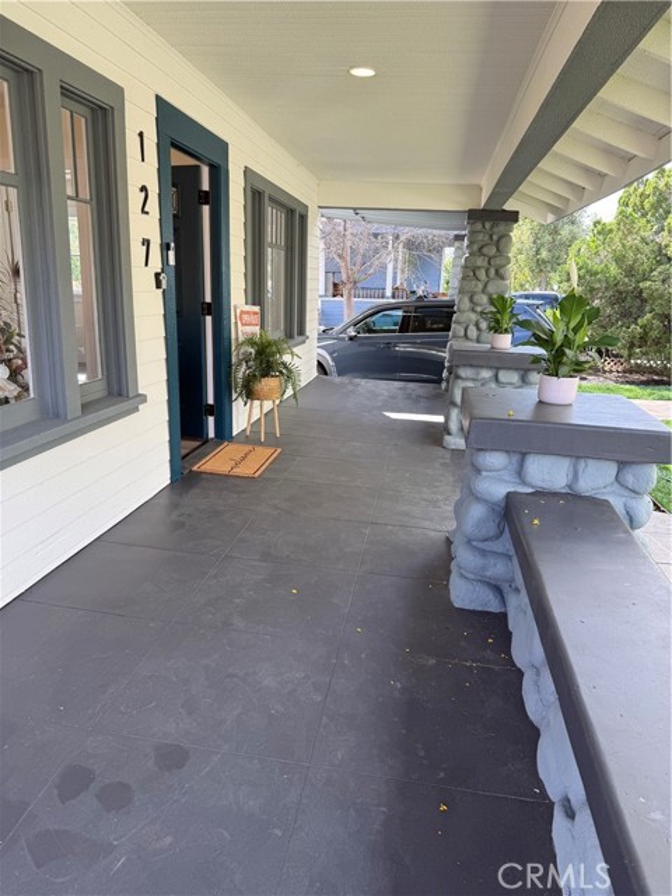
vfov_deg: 71.6
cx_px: 336
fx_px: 621
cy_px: 448
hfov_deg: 56.8
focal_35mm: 24
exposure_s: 1/253
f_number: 1.78
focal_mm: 6.76
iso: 64
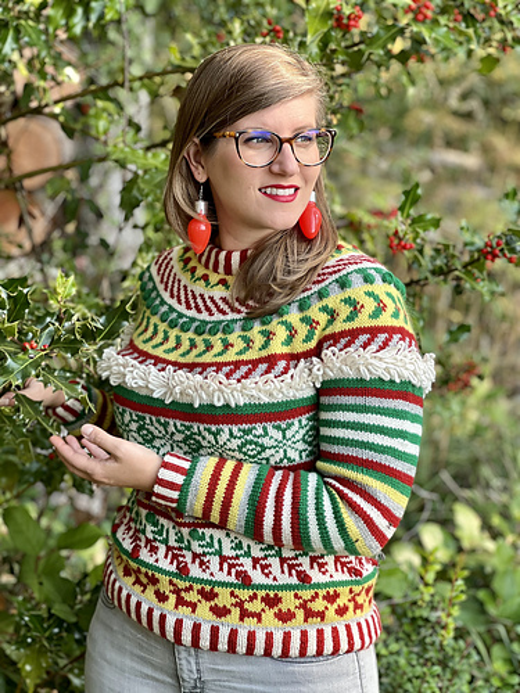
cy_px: 346
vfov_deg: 25.3
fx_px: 1542
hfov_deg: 19.1
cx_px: 260
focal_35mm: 77
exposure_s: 1/121
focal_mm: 9
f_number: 2.8
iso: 40
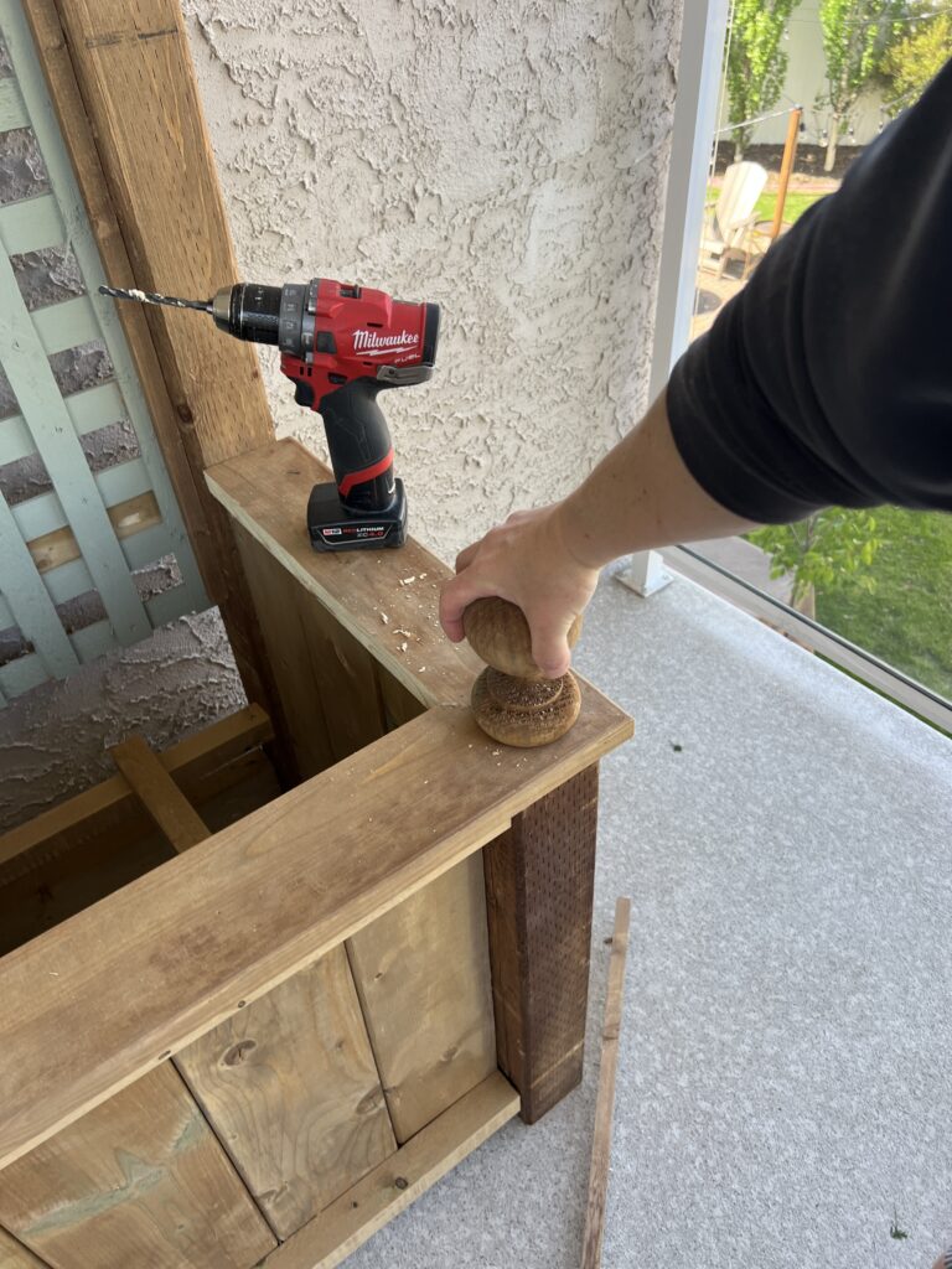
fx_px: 953
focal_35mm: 26
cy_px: 634
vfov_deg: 67.3
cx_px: 476
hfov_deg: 53.1
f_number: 1.5
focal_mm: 5.7
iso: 40
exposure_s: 1/273
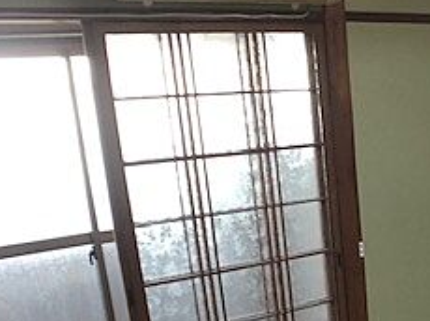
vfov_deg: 18.5
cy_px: 302
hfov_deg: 23.7
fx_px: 968
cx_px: 456
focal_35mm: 78
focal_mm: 4
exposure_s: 1/20
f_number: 1.8
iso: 40
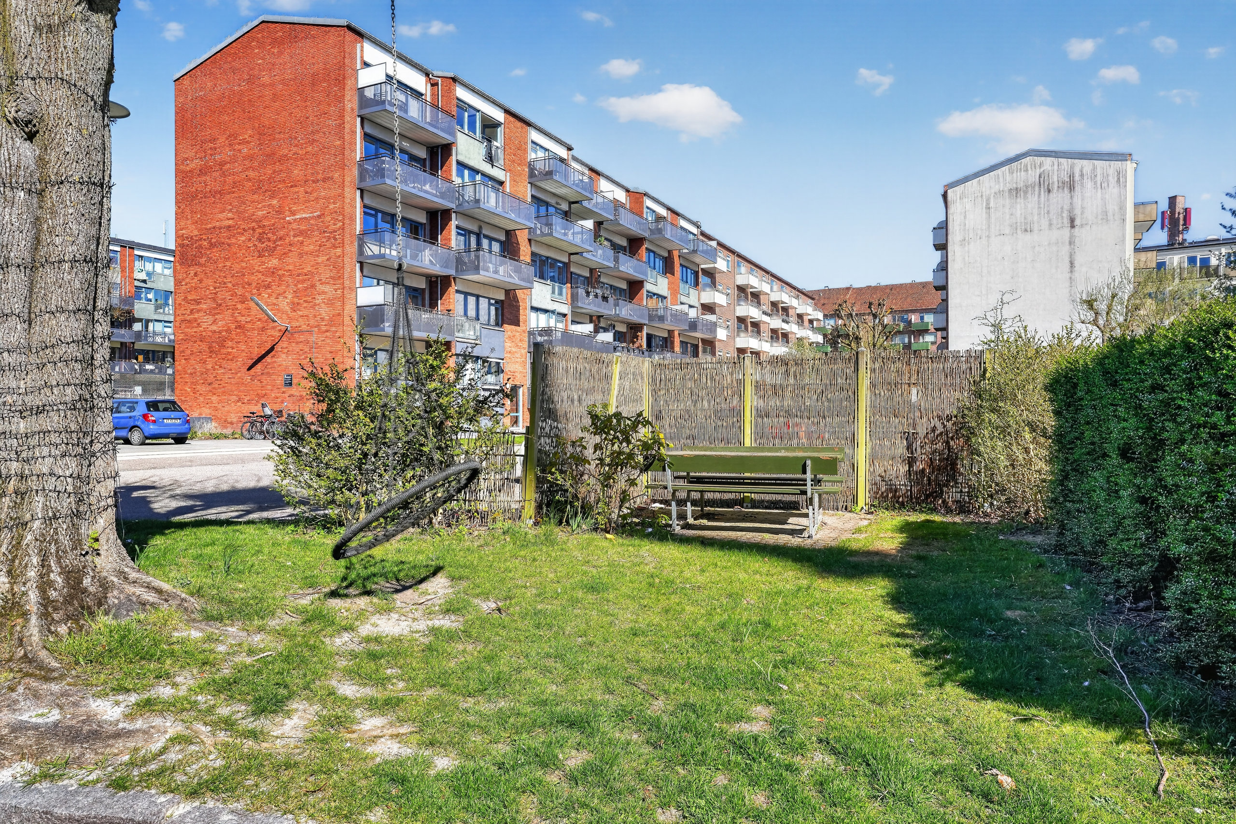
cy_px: 412
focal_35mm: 23
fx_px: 790
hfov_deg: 76.1
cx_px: 618
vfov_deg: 55.1
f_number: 8
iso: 400
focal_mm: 23
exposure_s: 1/1000
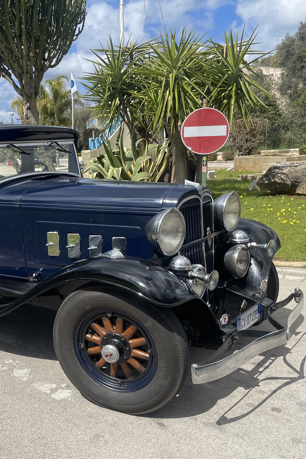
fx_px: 472
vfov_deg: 51.9
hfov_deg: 33.6
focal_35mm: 37
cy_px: 234
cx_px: 19
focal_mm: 4.2
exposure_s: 1/3861
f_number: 1.6
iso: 32
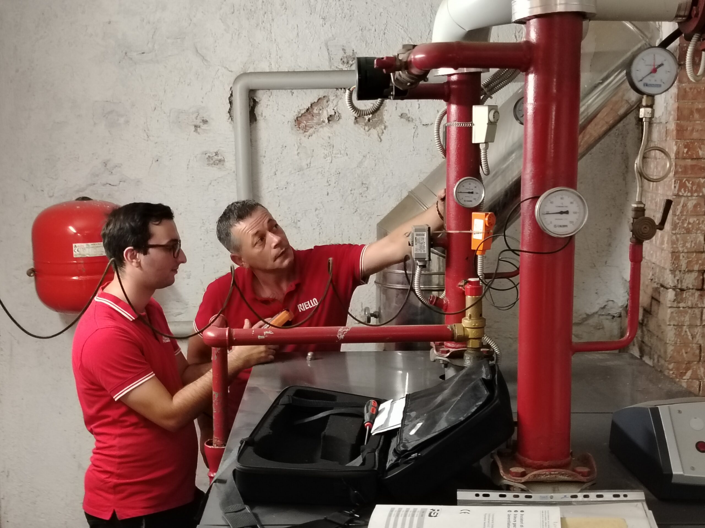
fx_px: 998
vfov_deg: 29.7
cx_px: 352
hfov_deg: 38.9
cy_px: 264
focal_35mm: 49
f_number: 1.75
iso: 1236
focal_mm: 5.25
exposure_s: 1/33.3
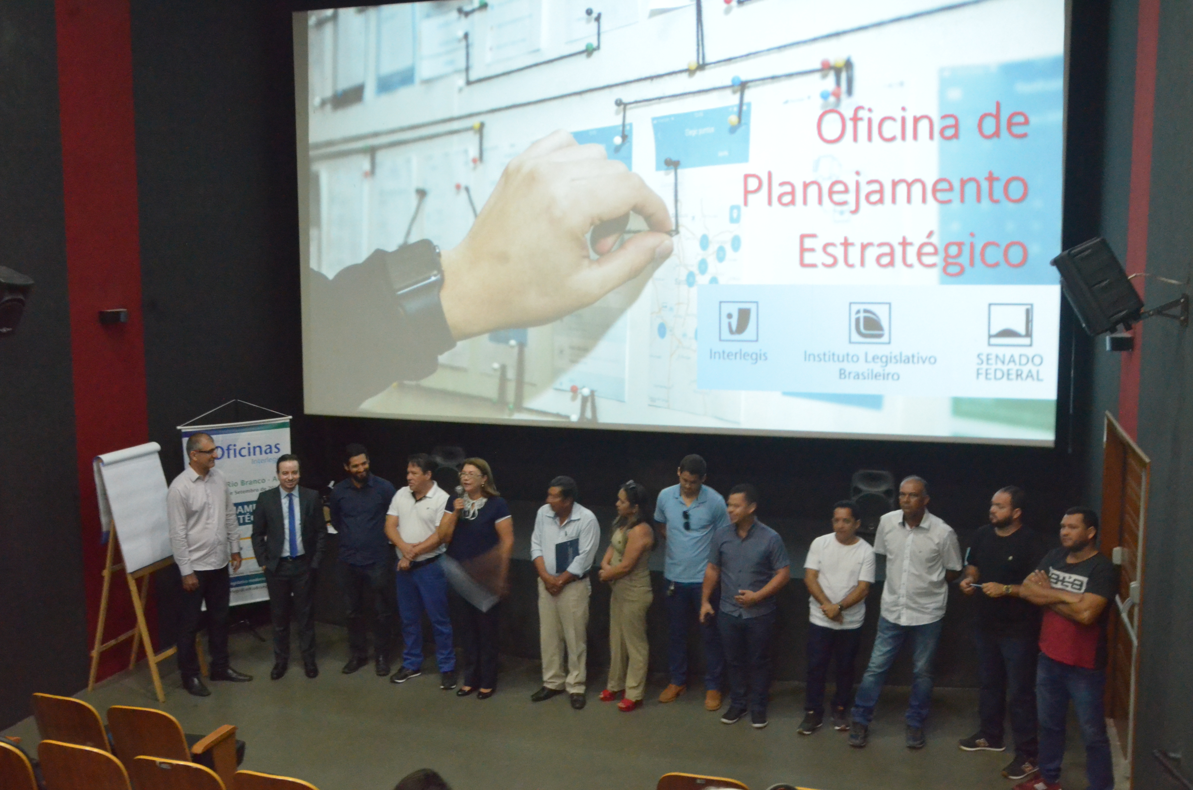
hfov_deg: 53.2
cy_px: 395
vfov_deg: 36.7
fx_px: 1191
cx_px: 596
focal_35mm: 36
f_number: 11
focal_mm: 24
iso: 5000
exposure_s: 1/5
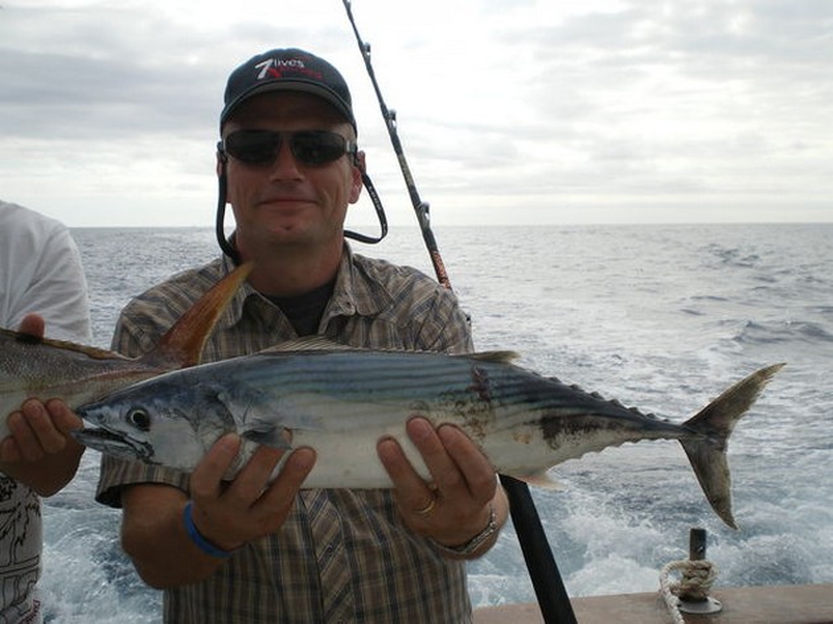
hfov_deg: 39.7
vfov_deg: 30.2
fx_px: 1155
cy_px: 312
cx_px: 416
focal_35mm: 48
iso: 50
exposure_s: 1/400
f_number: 5.2
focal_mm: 8.4
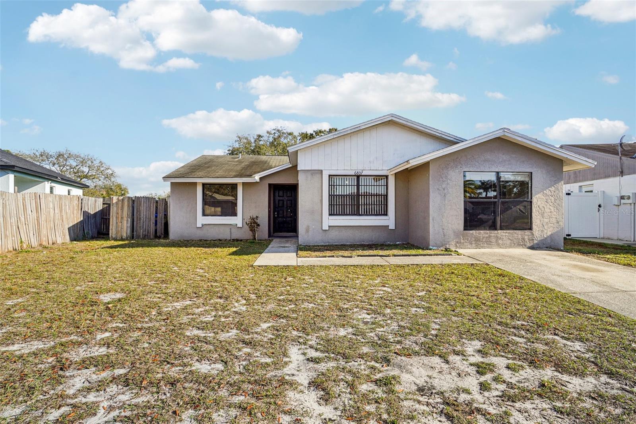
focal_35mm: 18
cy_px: 212
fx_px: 318
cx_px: 318
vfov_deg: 67.4
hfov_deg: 90.0
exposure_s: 1/200
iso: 100
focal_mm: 12
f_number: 8
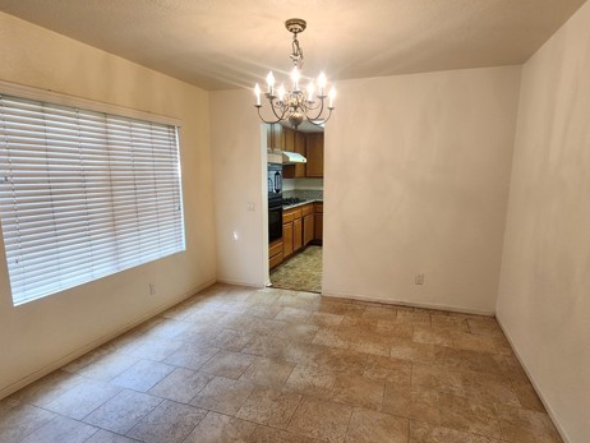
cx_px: 298
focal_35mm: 18
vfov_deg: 71.6
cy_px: 232
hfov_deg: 87.7
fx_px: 307
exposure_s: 1/60
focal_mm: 2.2
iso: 100
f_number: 2.2
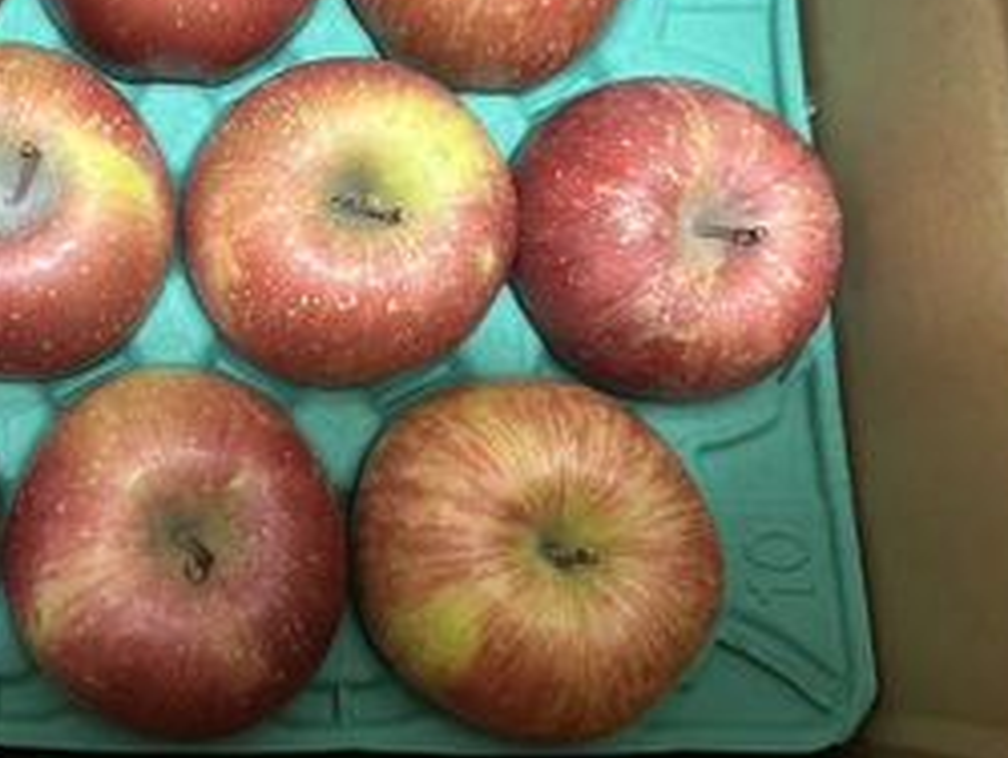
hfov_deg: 39.2
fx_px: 1341
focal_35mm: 46
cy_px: 145
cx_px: 165
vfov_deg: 30.7
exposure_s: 1/33
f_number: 1.78
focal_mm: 6.86
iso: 640
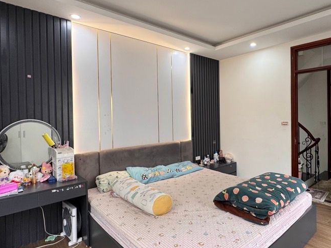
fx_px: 210
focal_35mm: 22
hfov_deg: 75.4
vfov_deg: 61.1
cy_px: 119
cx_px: 201
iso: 125
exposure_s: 1/99
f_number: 2.2
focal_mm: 2.22
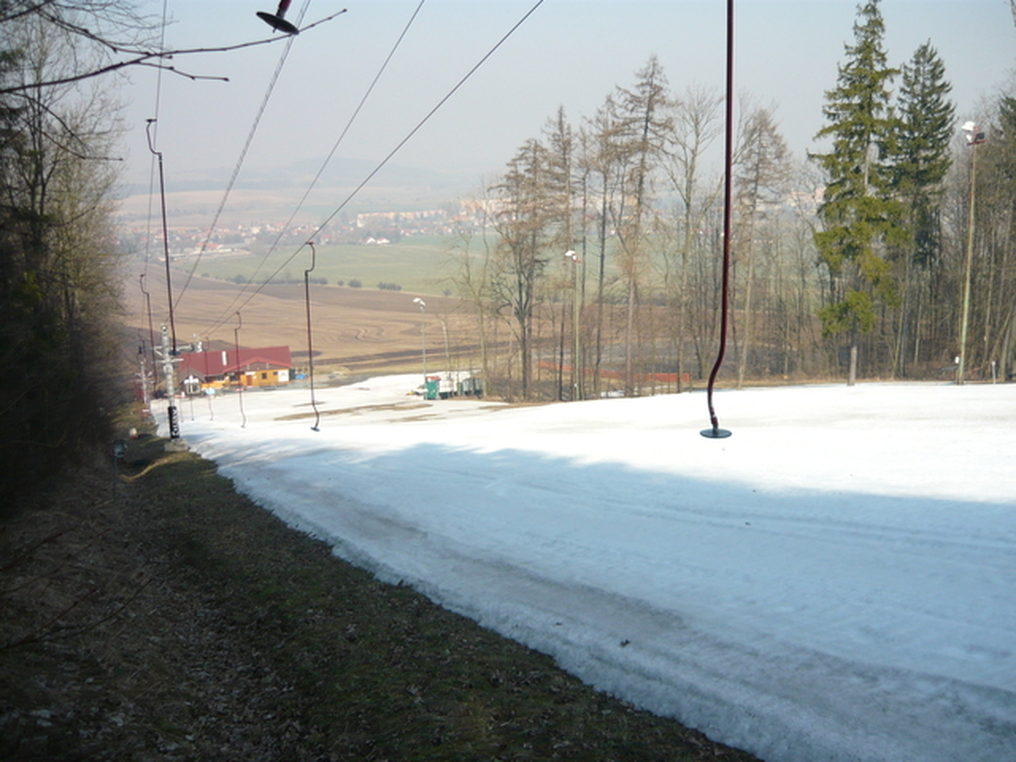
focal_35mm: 33
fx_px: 969
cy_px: 381
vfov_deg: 42.9
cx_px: 508
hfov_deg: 55.4
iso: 100
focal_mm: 5.5
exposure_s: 1/125
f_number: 8
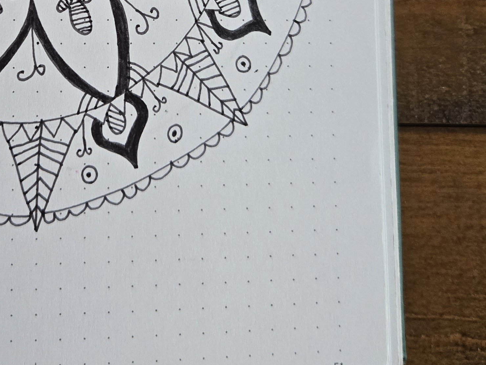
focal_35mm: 62
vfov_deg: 22.0
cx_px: 111
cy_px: -65
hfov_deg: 30.6
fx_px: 870
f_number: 1.8
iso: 800
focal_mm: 5.4
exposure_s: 1/120
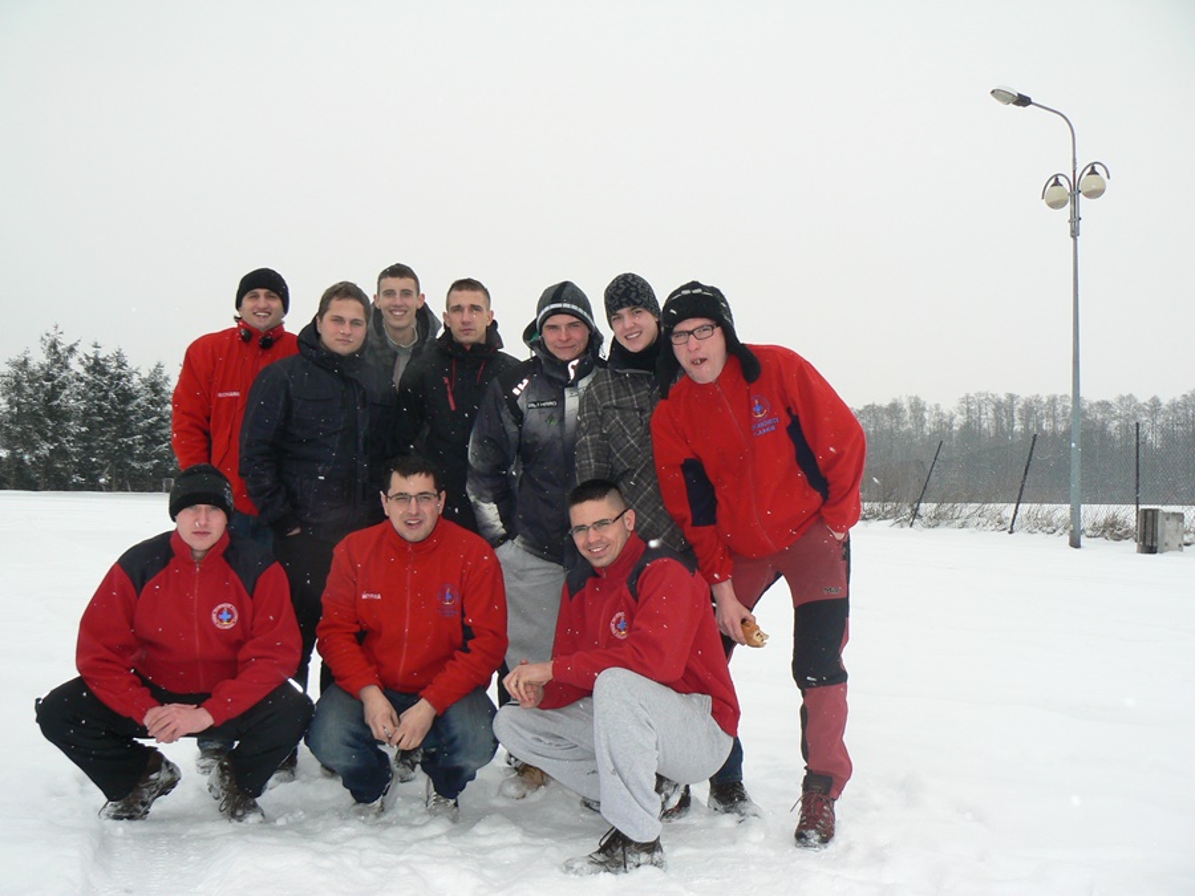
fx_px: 1243
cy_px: 448
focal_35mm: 36
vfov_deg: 39.7
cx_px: 598
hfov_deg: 51.4
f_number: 4
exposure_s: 1/640
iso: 100
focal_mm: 6
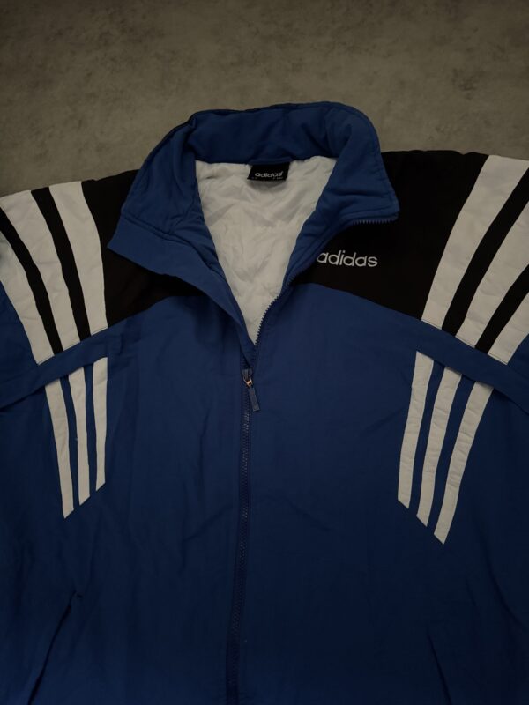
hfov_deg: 56.8
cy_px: 352
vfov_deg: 71.6
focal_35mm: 24
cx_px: 264
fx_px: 489
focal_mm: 6.76
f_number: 1.78
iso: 1600
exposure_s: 1/30
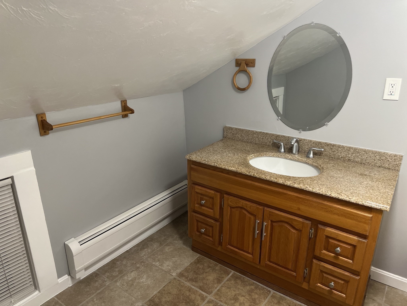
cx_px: 204
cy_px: 153
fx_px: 306
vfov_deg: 53.1
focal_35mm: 26
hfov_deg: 67.3
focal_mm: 5.7
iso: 200
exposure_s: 1/60
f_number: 1.5
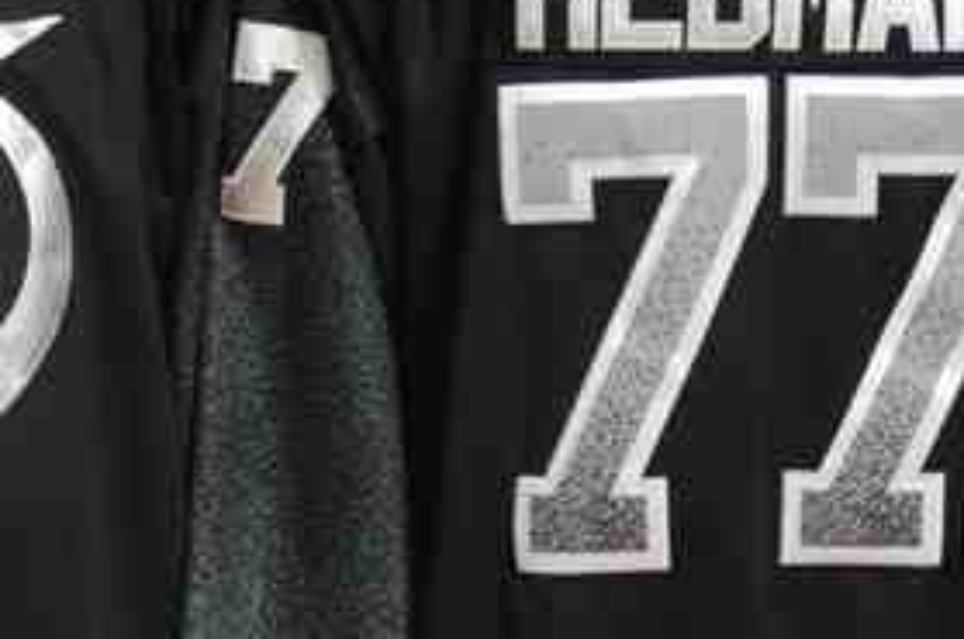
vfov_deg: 8.0
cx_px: 276
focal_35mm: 172
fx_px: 4598
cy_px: 283
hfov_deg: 11.9
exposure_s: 1/20
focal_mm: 40
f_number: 4.5
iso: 4000
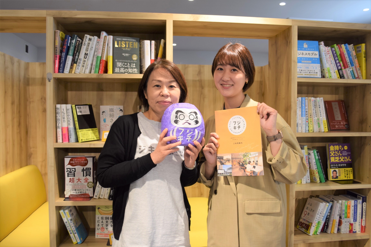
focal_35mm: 30
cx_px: 186
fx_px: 309
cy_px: 124
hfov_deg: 61.9
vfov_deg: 43.6
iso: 400
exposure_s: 1/100
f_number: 5
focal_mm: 20
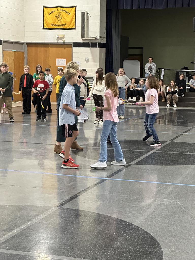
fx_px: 578
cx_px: 98
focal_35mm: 77
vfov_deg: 25.3
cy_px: 130
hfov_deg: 19.1
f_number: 2.8
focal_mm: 9
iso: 500
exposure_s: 1/60
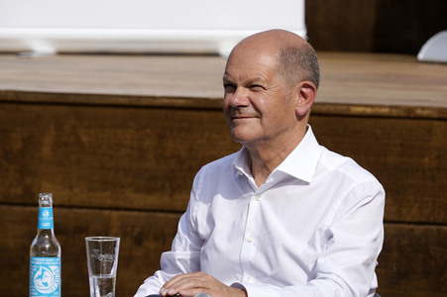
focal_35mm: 518
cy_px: 148
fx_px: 6427
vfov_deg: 2.7
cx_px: 224
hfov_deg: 4.0
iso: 320
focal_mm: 518
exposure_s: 1/800
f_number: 10
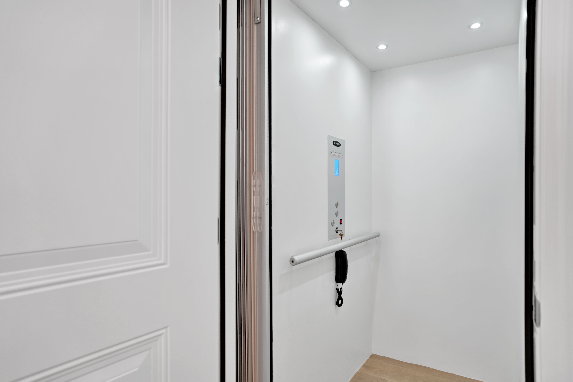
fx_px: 306
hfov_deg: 86.3
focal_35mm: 19
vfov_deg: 64.0
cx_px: 286
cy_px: 191
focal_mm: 19.2
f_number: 5.6
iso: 320
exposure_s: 1/15
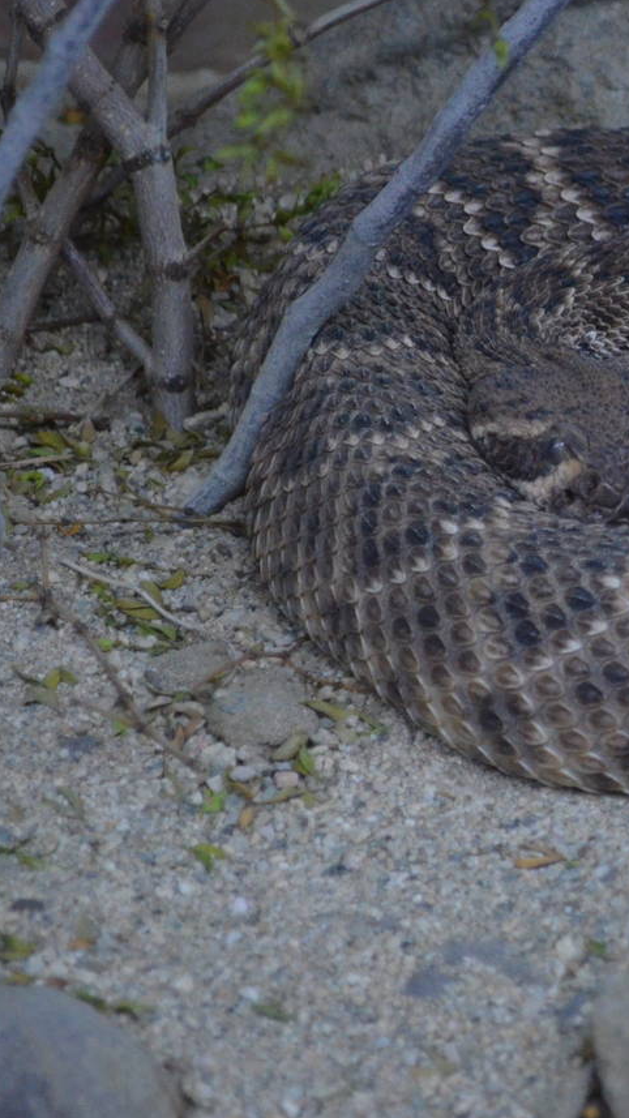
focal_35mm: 161
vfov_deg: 13.4
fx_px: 4774
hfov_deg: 7.5
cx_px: 726
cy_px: 487
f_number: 5.6
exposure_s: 1/30
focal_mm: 55
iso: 2500
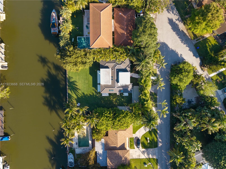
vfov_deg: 56.8
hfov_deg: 71.6
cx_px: 113
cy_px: 84
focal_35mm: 24
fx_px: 157
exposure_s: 1/400
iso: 100
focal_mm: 8.67
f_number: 1.8
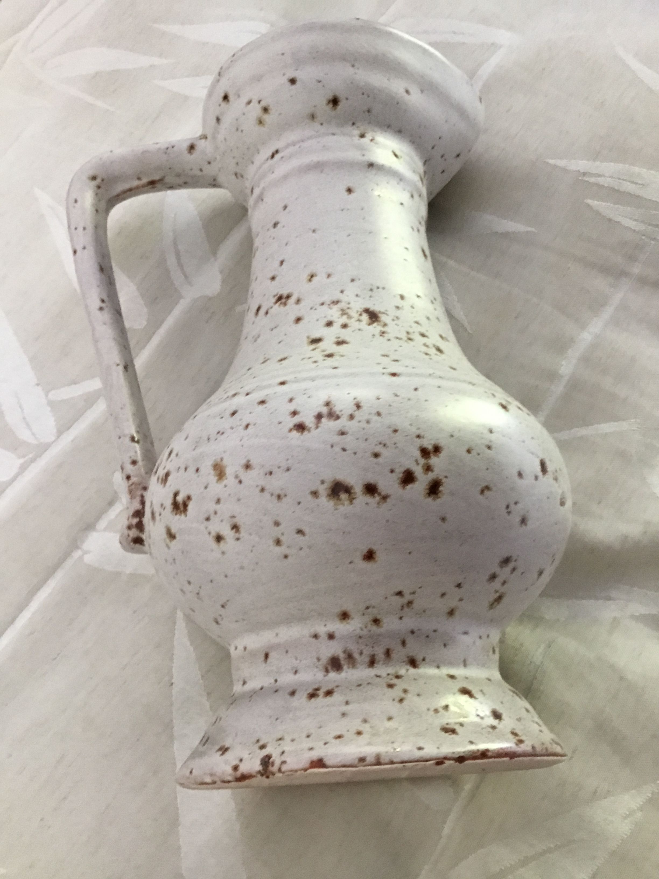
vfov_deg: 58.4
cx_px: 330
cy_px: 440
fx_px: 787
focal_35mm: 31
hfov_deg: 45.4
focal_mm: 3.3
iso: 200
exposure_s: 1/33
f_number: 2.4
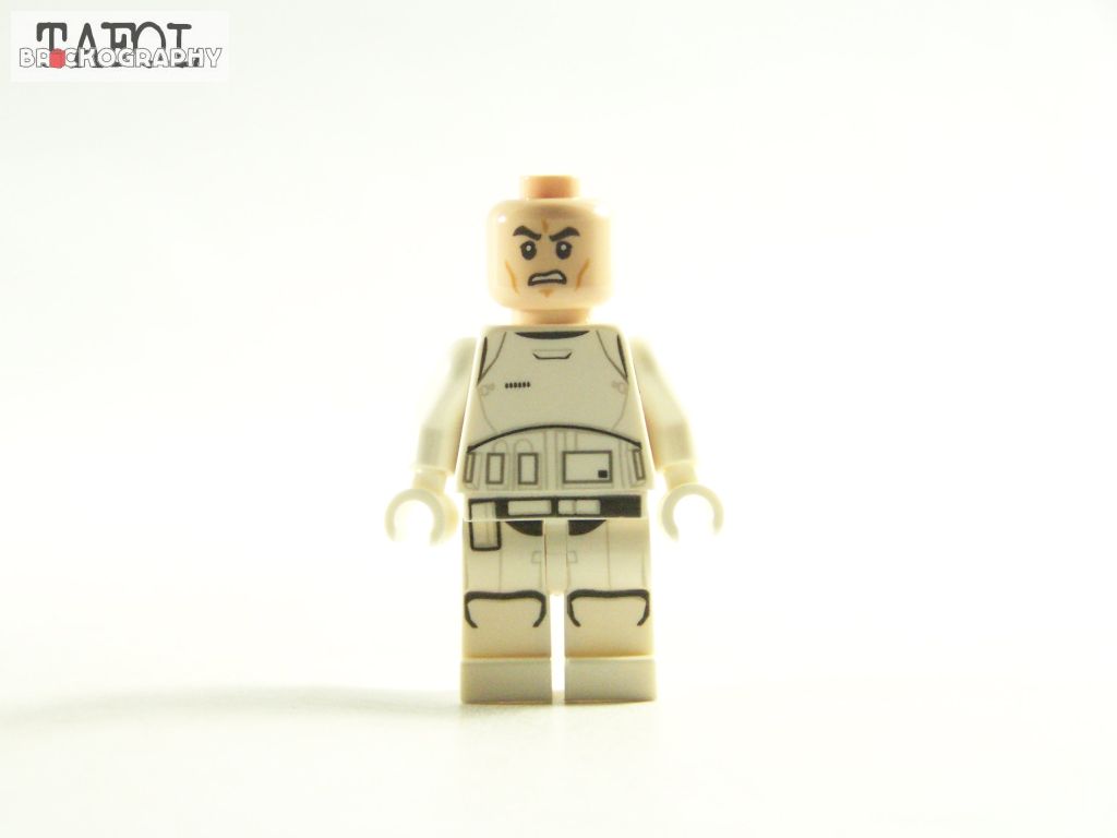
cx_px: 558
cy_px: 419
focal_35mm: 105
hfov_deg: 18.7
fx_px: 3388
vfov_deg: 14.1
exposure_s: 1/60
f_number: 3.2
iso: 400
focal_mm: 17.5
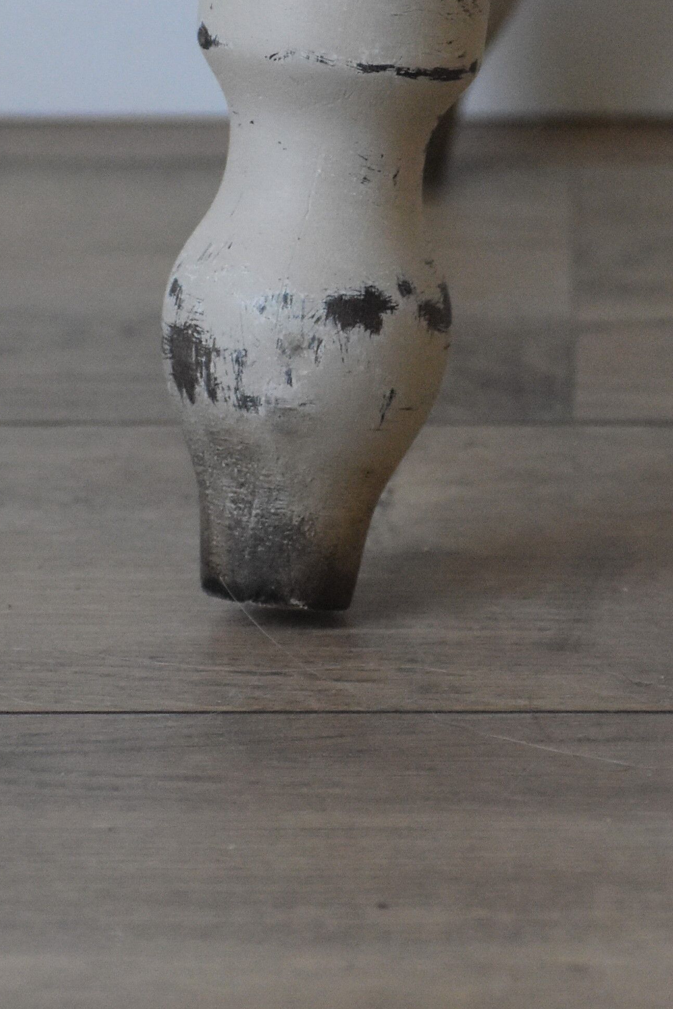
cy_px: 234
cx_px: 341
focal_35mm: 926
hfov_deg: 1.5
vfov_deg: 2.2
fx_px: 25965
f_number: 5.3
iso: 1800
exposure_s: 1/250
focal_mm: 200
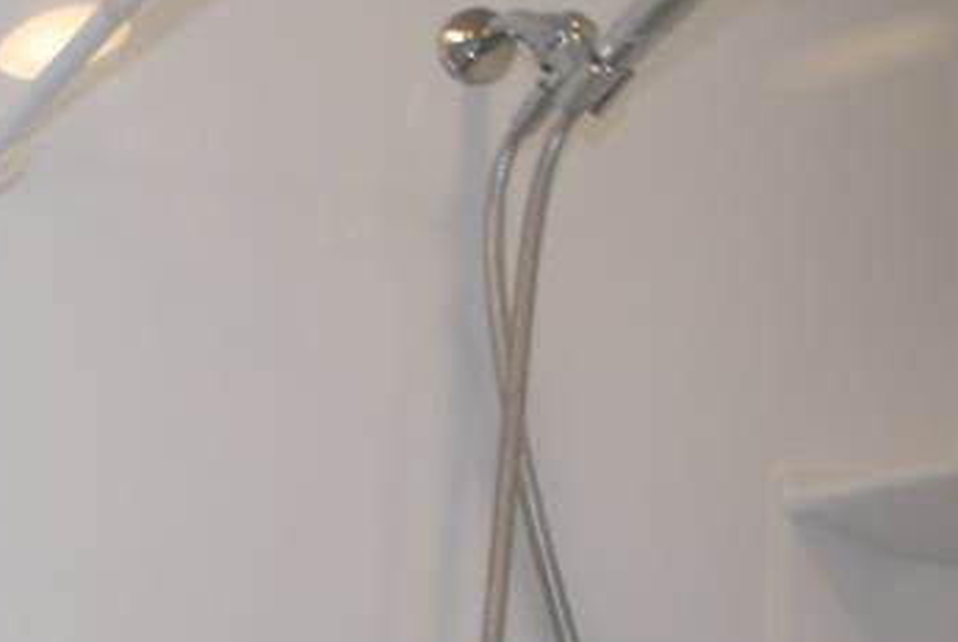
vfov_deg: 16.6
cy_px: 1229
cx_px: -1060
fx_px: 1733
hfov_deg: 17.9
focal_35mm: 65
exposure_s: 1/30
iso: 280
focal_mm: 10
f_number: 4
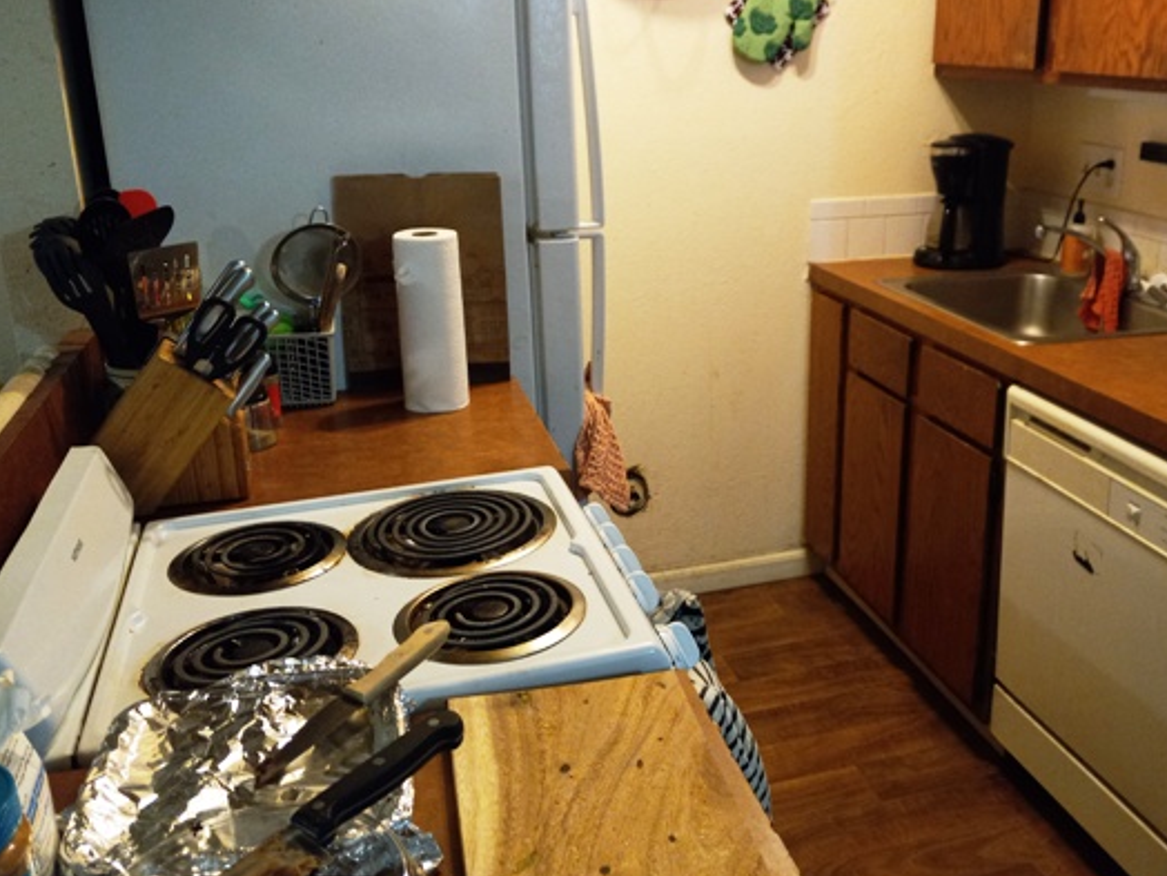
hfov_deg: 54.9
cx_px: 704
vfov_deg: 42.8
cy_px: 374
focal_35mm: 33
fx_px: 1113
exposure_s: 1/30
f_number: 1.8
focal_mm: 3.94
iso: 400
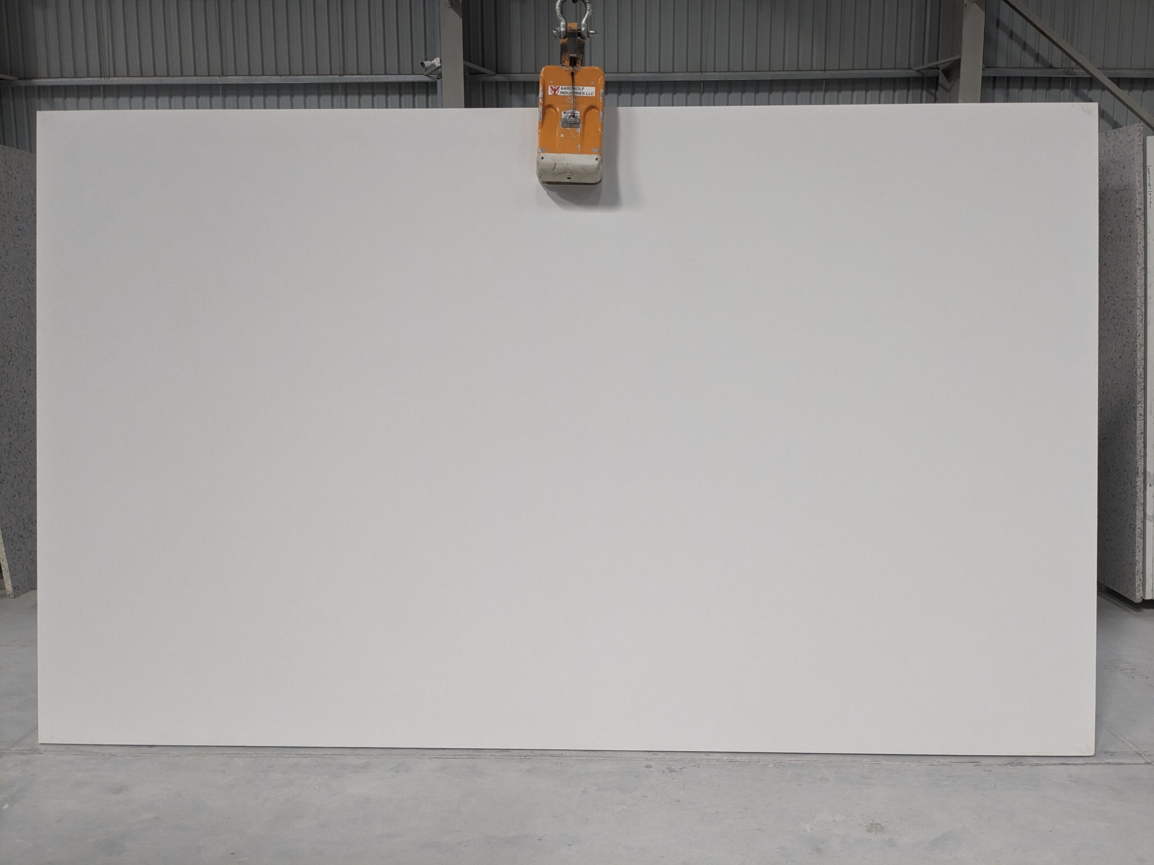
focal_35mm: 27
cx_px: 577
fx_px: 900
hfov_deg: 65.3
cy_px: 432
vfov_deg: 51.4
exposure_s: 1/99.9
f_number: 1.73
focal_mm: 4.38
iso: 71
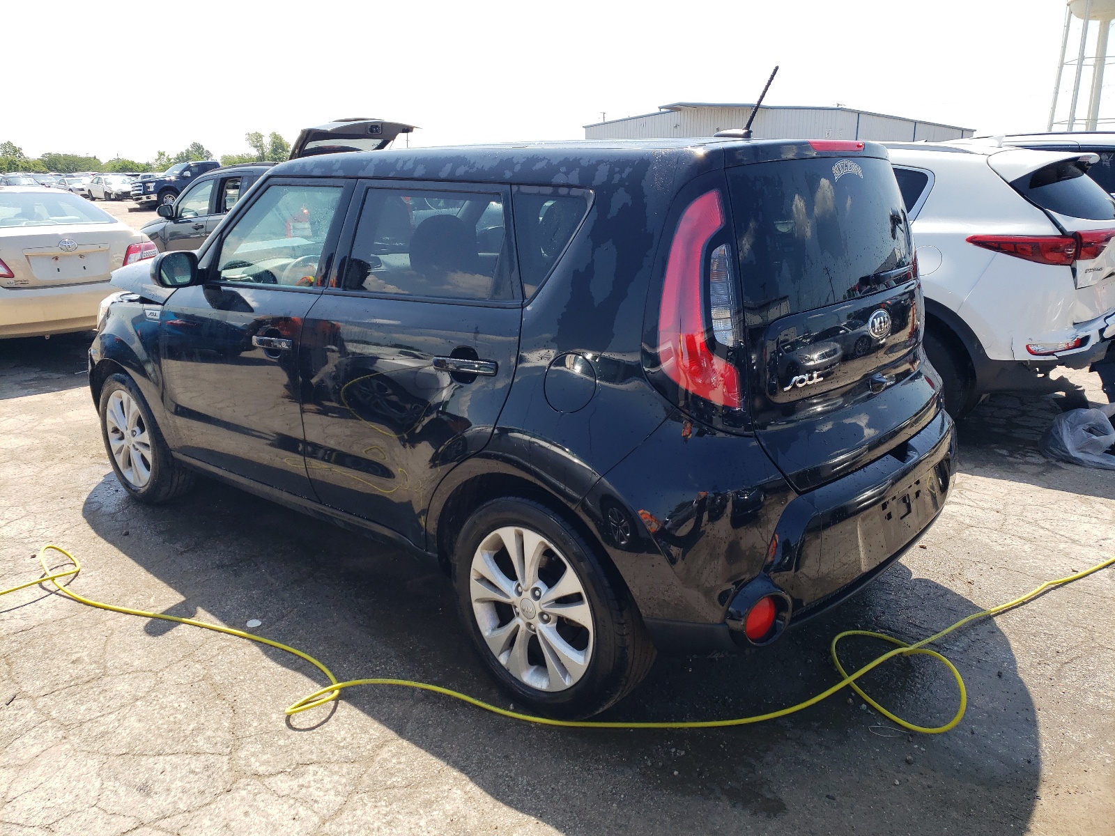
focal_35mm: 26
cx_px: 558
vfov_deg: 53.1
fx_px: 837
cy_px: 418
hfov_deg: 67.3
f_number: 1.5
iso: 50
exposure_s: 1/1429
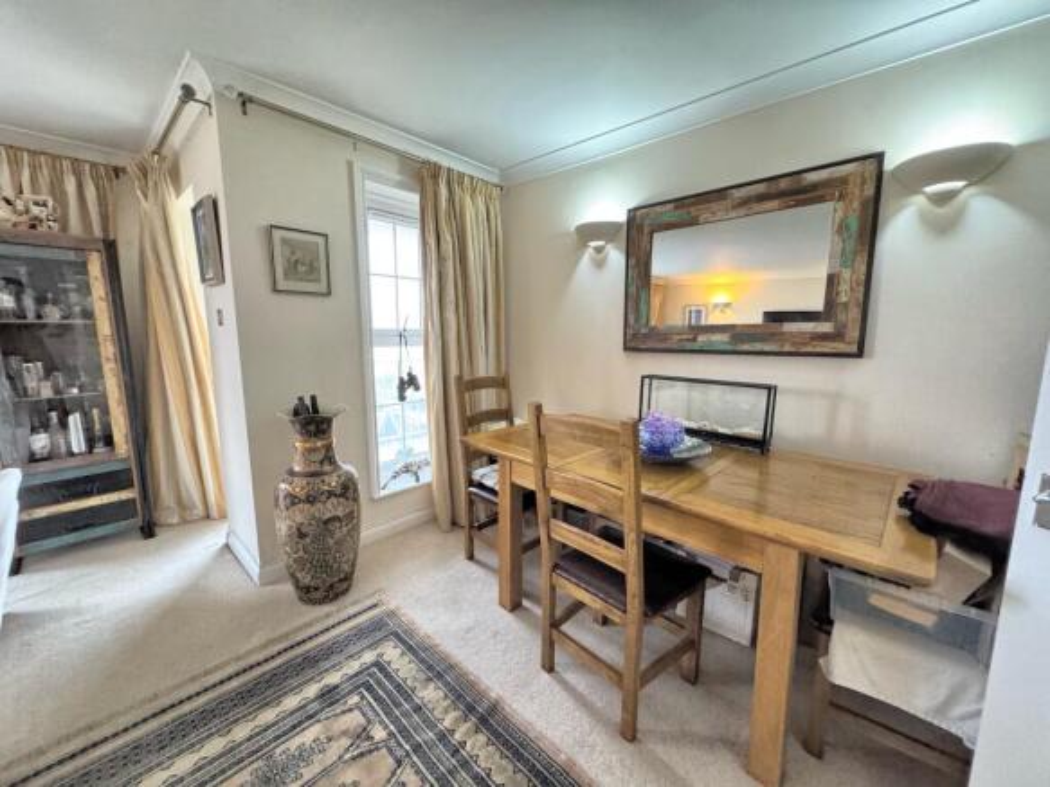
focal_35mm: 14
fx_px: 425
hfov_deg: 102.1
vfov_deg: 85.7
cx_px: 525
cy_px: 394
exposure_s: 1/50
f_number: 2.2
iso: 400
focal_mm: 2.22
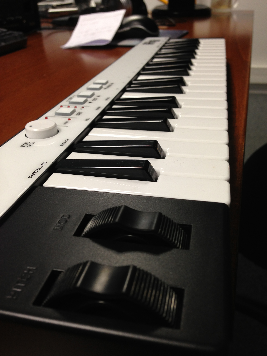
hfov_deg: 42.9
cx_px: 134
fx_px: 339
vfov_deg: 55.4
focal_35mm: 33
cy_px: 178
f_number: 2.4
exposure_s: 1/20
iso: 64
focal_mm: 4.13
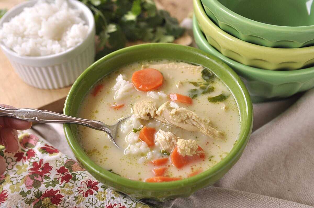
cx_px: 157
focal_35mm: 51
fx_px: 444
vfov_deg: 26.4
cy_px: 104
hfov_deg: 38.9
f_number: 4
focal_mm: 34
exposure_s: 1/125
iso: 640
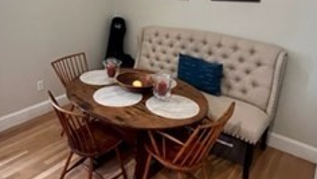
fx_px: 227
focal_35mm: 27
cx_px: 128
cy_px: 54
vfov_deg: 42.1
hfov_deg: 69.2
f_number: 1.8
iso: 400
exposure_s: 1/60
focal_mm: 1.57
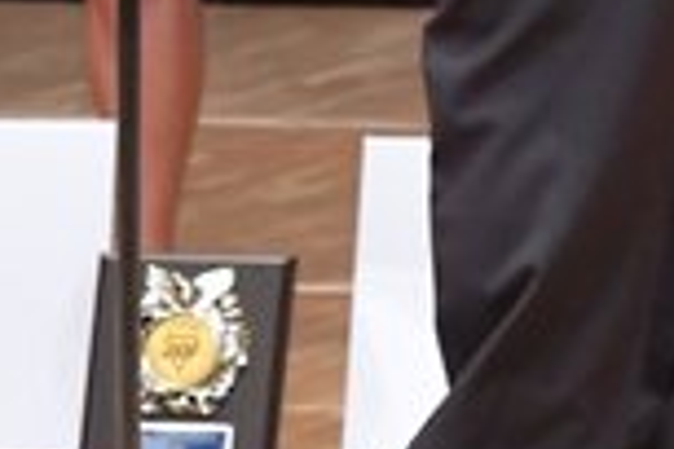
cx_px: 2
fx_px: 26939
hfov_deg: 1.4
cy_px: -326
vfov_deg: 1.0
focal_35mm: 1439
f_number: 5.6
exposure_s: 1/400
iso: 6400
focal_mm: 190
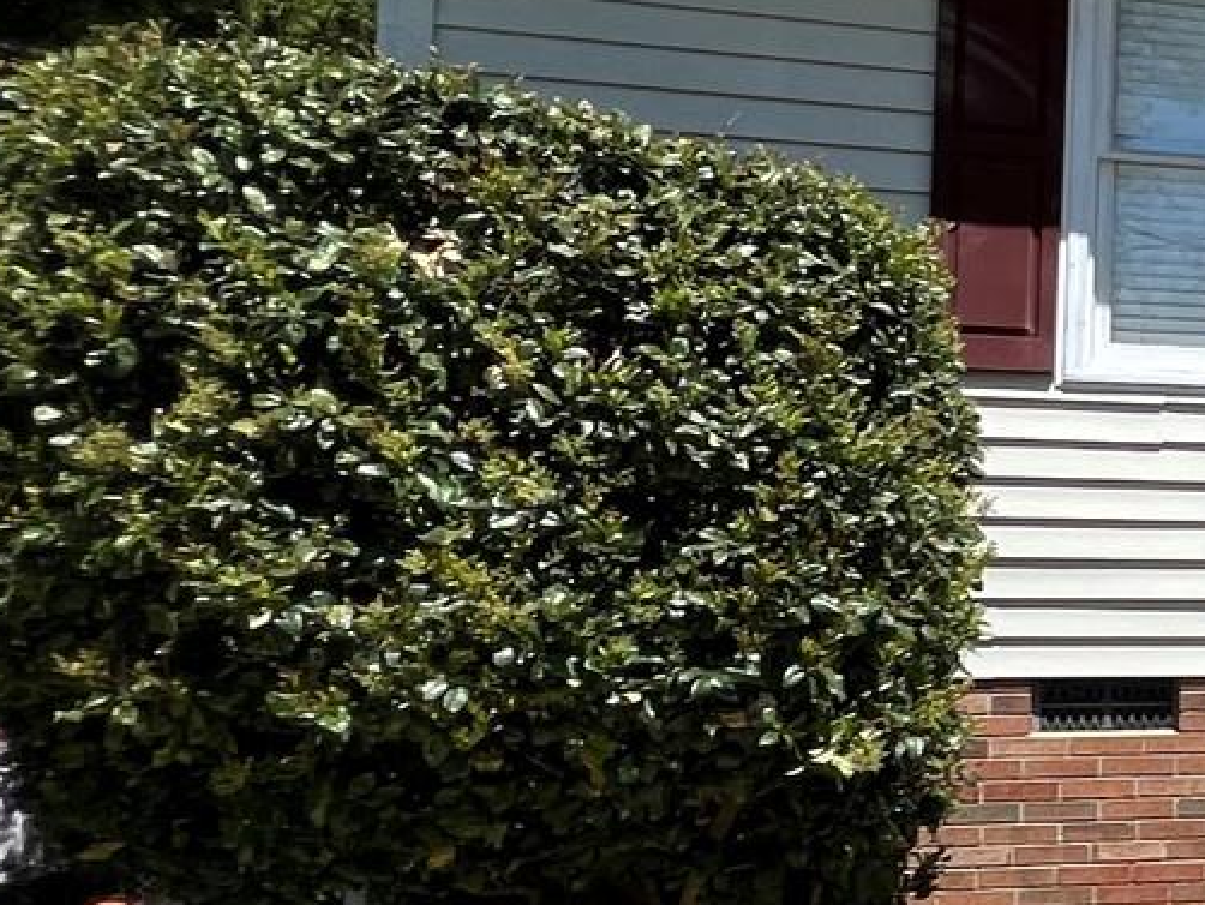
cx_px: 2235
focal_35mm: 53
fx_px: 1846
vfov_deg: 27.5
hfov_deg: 21.3
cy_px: 521
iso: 32
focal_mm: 1.57
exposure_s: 1/1980
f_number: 1.8
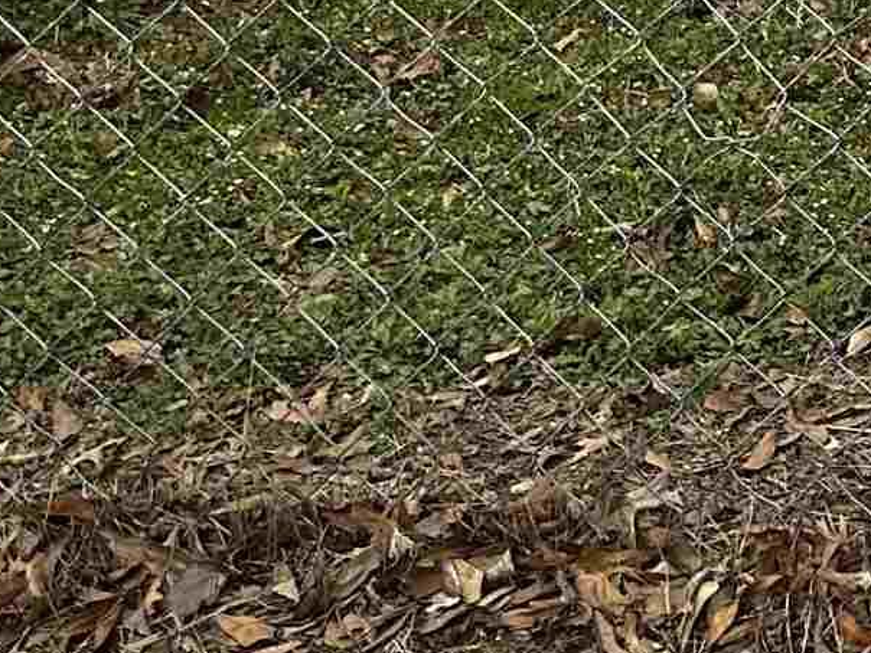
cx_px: 1801
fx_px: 3070
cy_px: -998
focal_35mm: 122
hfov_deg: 13.5
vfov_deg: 10.3
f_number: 1.78
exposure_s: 1/2410
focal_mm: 6.86
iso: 80
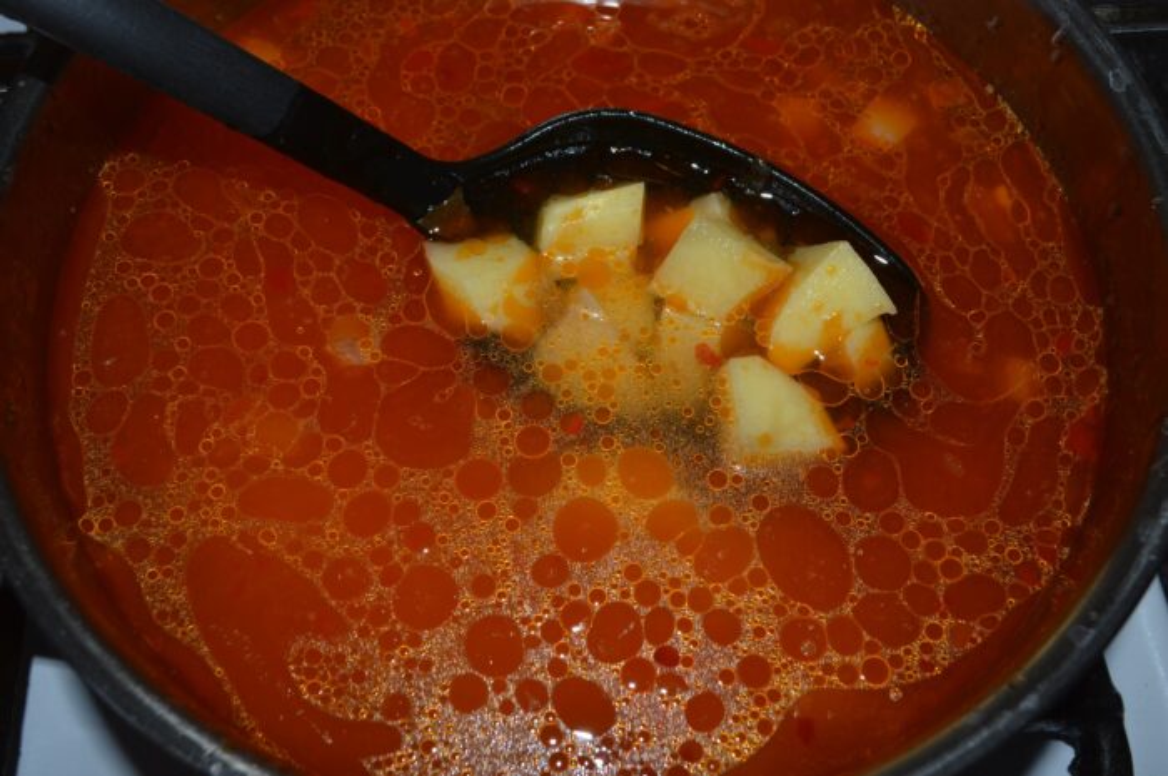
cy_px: 388
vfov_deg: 39.9
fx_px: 1069
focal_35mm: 33
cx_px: 584
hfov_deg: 57.3
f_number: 8
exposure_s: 1/60
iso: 100
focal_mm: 22
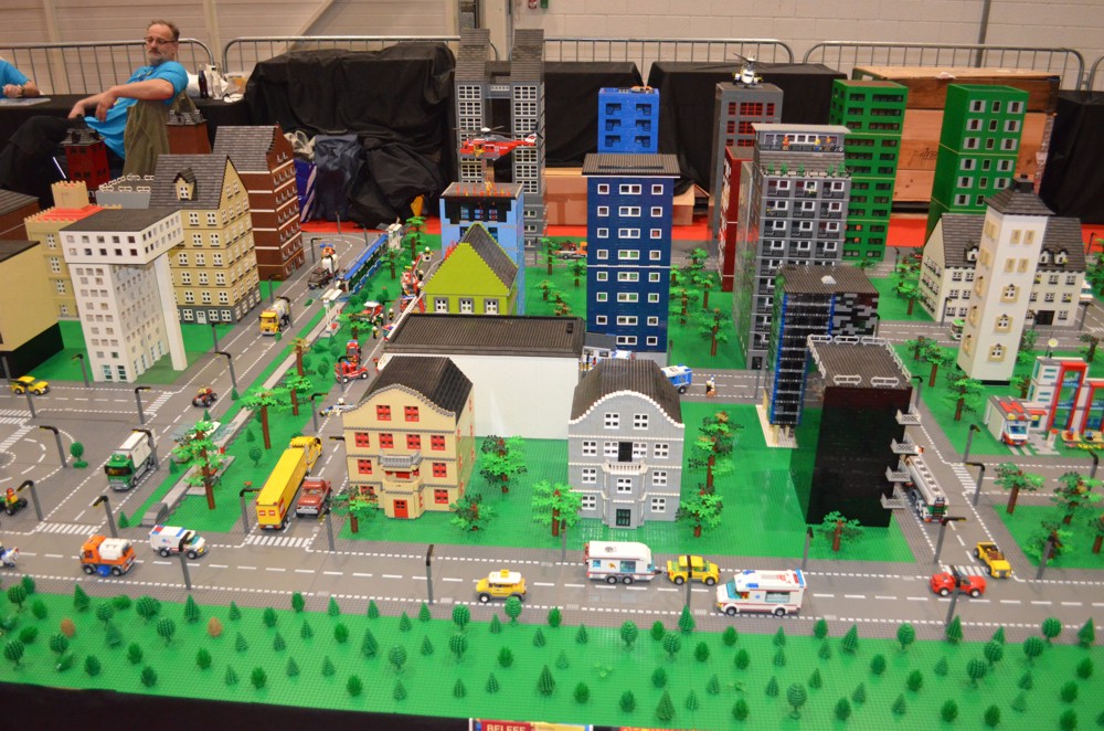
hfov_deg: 62.0
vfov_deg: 43.4
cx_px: 552
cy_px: 366
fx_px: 918
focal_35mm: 30
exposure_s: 1/60
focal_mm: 20
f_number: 4
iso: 3200
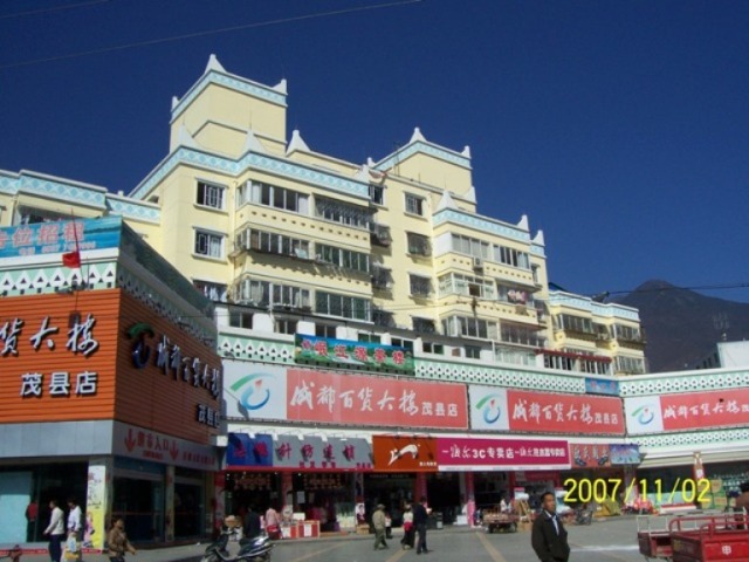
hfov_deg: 54.0
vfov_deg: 41.8
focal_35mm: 34
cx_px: 374
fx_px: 736
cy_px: 281
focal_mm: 5.6
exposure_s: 1/1600
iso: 80
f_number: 5.1
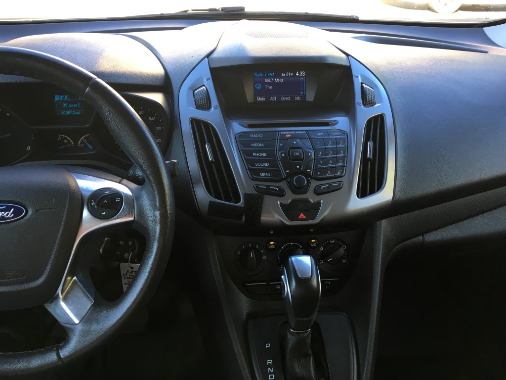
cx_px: 253
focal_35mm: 29
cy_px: 190
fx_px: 424
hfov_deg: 61.7
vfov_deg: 48.2
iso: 25
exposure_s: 1/40
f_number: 2.2
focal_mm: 4.15
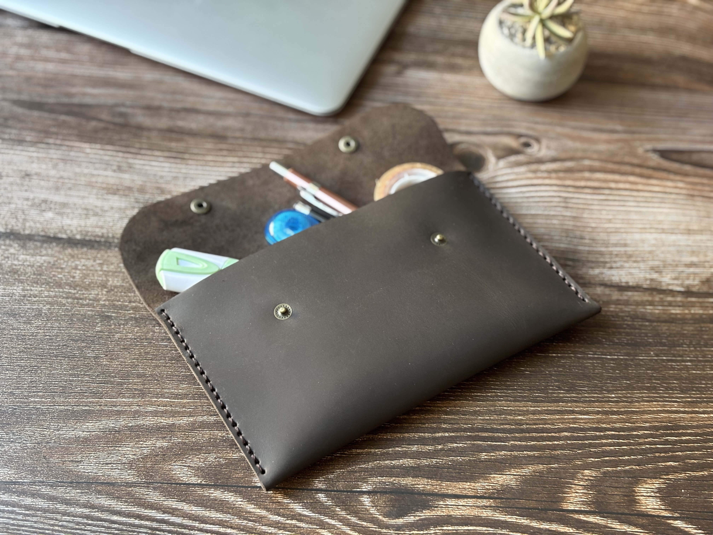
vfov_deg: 28.0
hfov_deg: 36.8
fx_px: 1071
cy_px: 268
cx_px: 356
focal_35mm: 52
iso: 125
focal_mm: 5.96
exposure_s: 1/60
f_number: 1.6
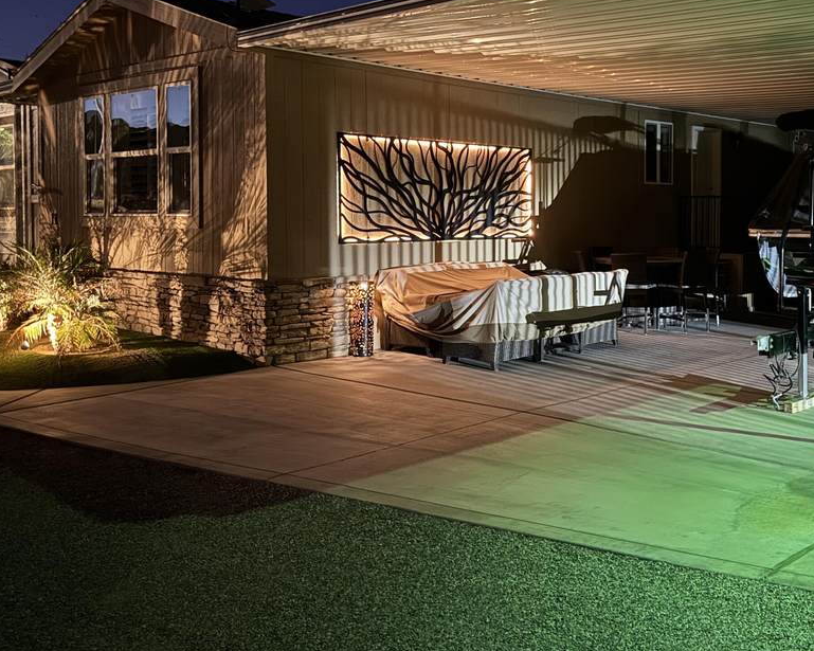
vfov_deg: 37.9
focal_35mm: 39
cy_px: 238
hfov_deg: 45.1
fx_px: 939
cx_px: 621
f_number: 1.78
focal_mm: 6.76
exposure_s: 1/9
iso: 1250
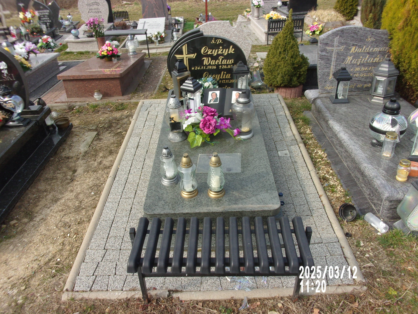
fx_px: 338
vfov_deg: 49.7
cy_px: 157
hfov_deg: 63.4
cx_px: 209
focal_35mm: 28
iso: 80
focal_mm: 5.1
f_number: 10.8
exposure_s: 1/58
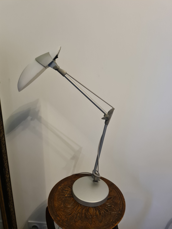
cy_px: 114
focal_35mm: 26
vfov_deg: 67.3
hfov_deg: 53.1
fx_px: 172
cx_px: 86
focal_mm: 5.4
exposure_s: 1/50
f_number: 1.8
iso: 500
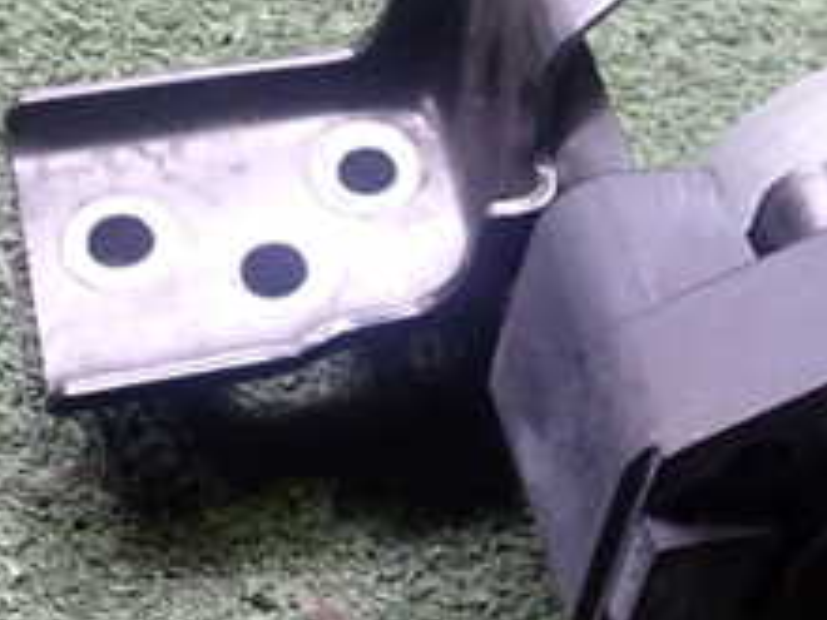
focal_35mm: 82
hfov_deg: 22.4
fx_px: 1959
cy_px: 421
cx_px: 936
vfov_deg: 17.9
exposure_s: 1/30
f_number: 2.3
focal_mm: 5.4
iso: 320
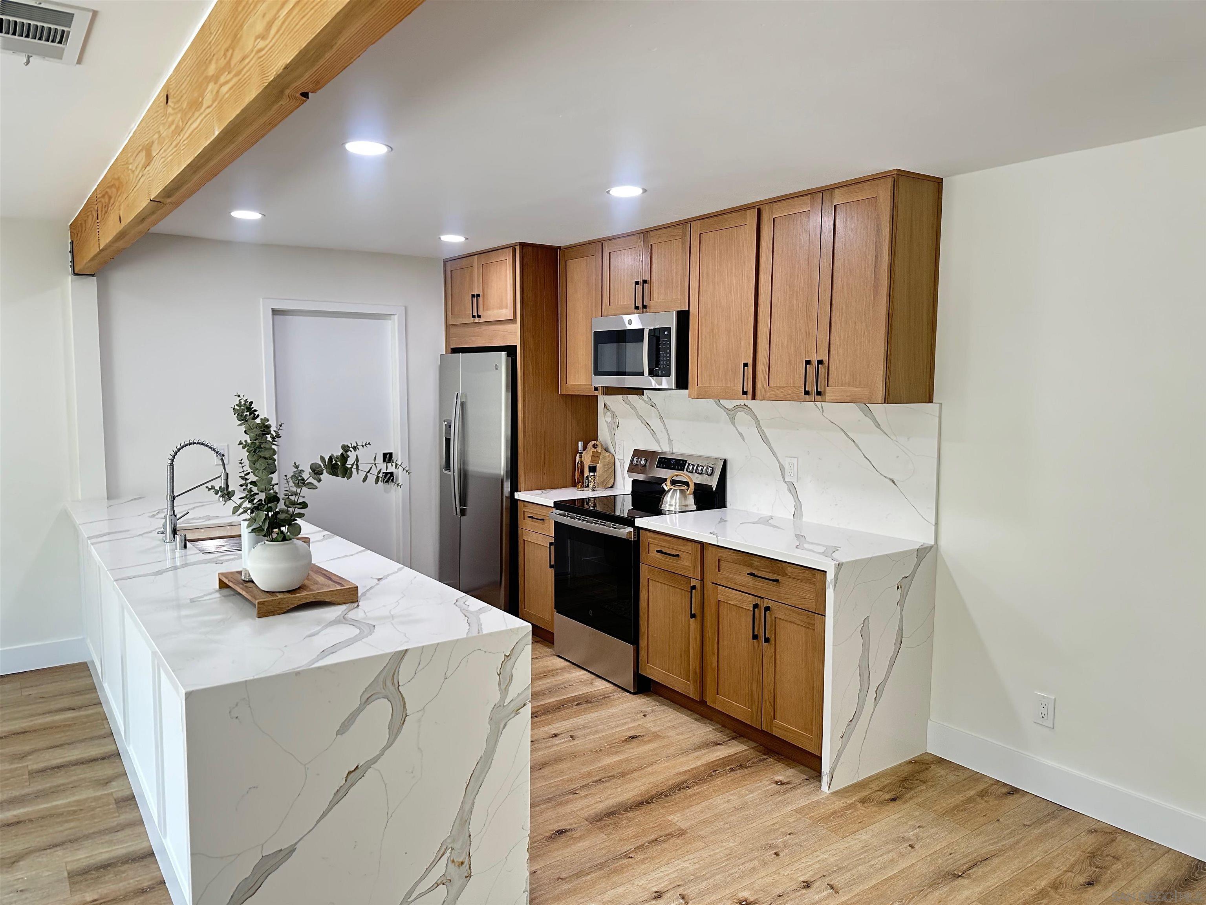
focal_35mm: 24
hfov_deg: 71.6
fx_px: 836
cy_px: 452
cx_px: 603
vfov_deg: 56.8
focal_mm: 6.86
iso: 250
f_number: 1.78
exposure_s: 1/83
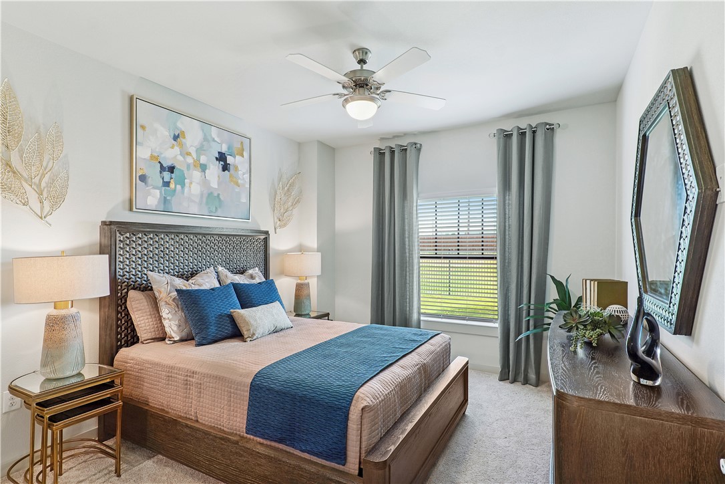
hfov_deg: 93.3
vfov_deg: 70.4
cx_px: 362
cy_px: 242
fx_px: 342
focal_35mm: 17
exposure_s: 1/8
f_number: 9
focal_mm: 17
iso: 100
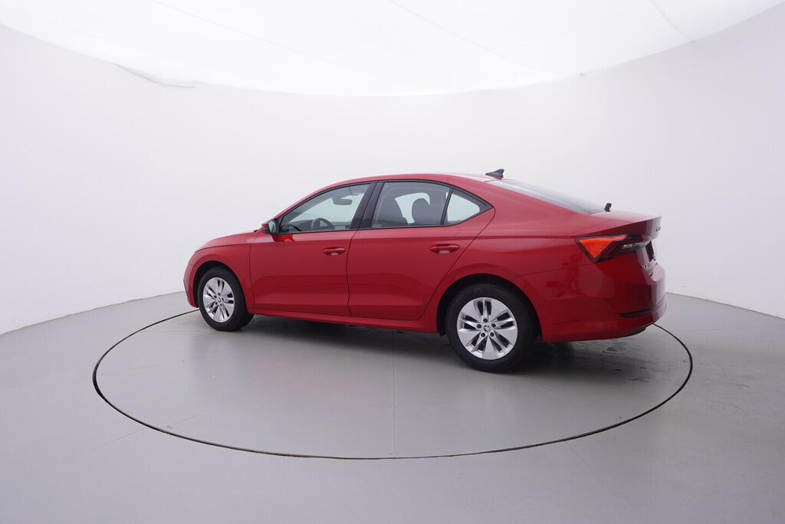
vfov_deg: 56.2
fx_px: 491
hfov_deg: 77.3
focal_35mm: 22
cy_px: 262
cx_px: 392
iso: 200
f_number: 5
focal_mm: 15
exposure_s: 1/80
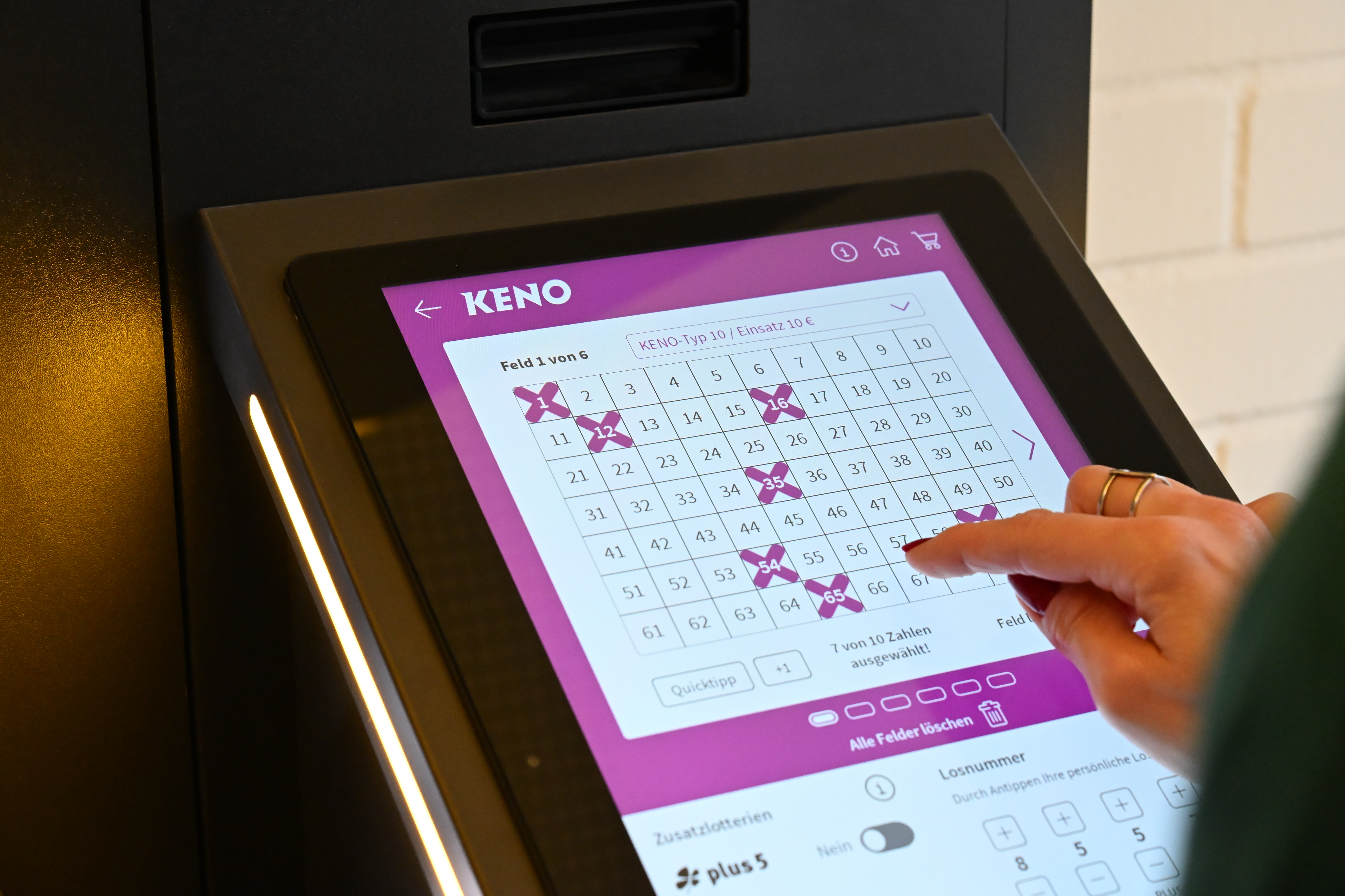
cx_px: 672
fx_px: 2802
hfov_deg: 27.0
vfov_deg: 18.2
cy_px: 448
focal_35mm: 75
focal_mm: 75
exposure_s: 1/200
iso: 6400
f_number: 7.1
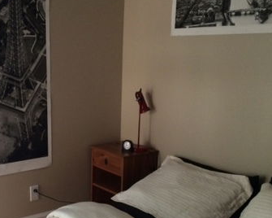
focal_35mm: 56
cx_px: 53
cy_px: 164
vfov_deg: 26.8
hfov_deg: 32.6
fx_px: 451
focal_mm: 4.12
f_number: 2.2
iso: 160
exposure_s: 1/30
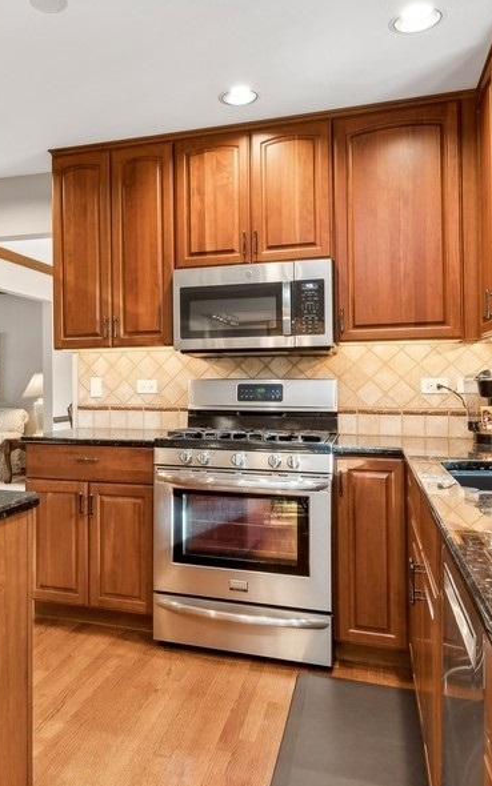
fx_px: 600
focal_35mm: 28
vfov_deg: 66.5
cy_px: 396
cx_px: 135
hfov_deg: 43.4
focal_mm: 12
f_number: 8
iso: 250
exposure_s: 1/2.5
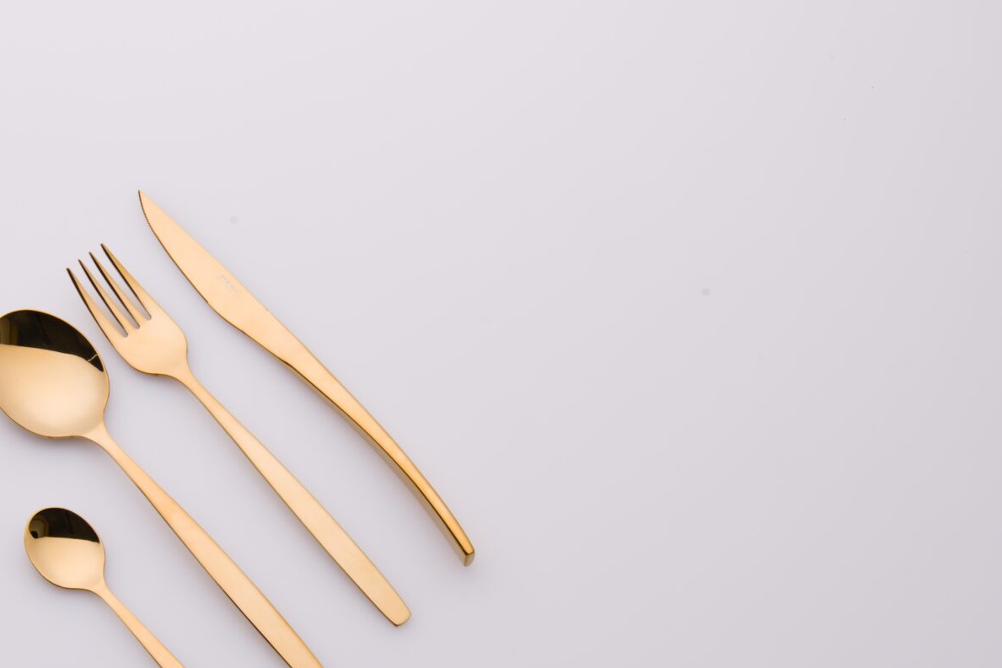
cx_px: 278
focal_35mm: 84
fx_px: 2338
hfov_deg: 24.0
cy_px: 492
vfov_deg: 16.2
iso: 100
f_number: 13
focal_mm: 52
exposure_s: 1/125
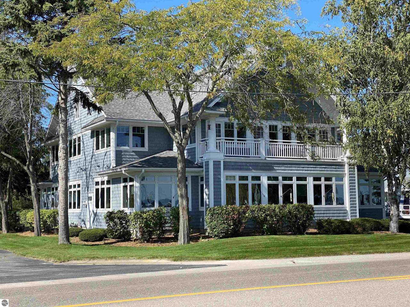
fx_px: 616
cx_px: 205
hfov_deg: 36.8
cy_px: 154
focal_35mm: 52
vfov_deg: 28.0
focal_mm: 6
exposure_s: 1/1043
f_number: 2
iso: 20
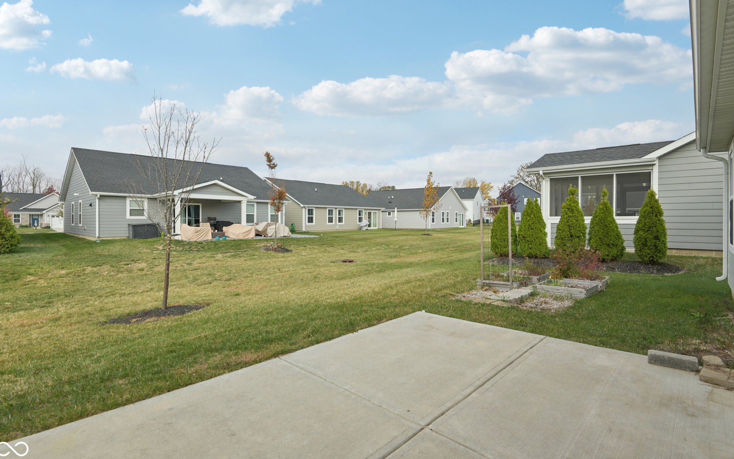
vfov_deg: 68.0
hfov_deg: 94.4
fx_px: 340
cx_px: 362
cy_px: 220
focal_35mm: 17
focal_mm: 16
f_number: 8
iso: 100
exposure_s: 1/250
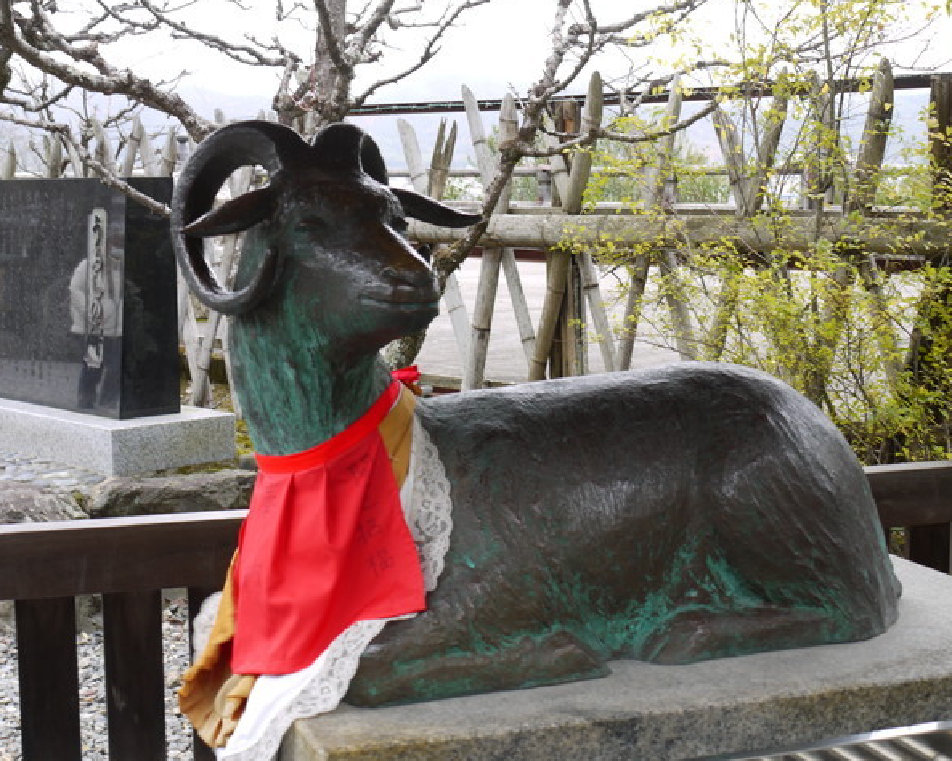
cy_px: 377
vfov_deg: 25.8
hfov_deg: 32.0
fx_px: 1662
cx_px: 504
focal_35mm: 59
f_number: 5.1
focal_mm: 28
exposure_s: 1/40
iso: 100
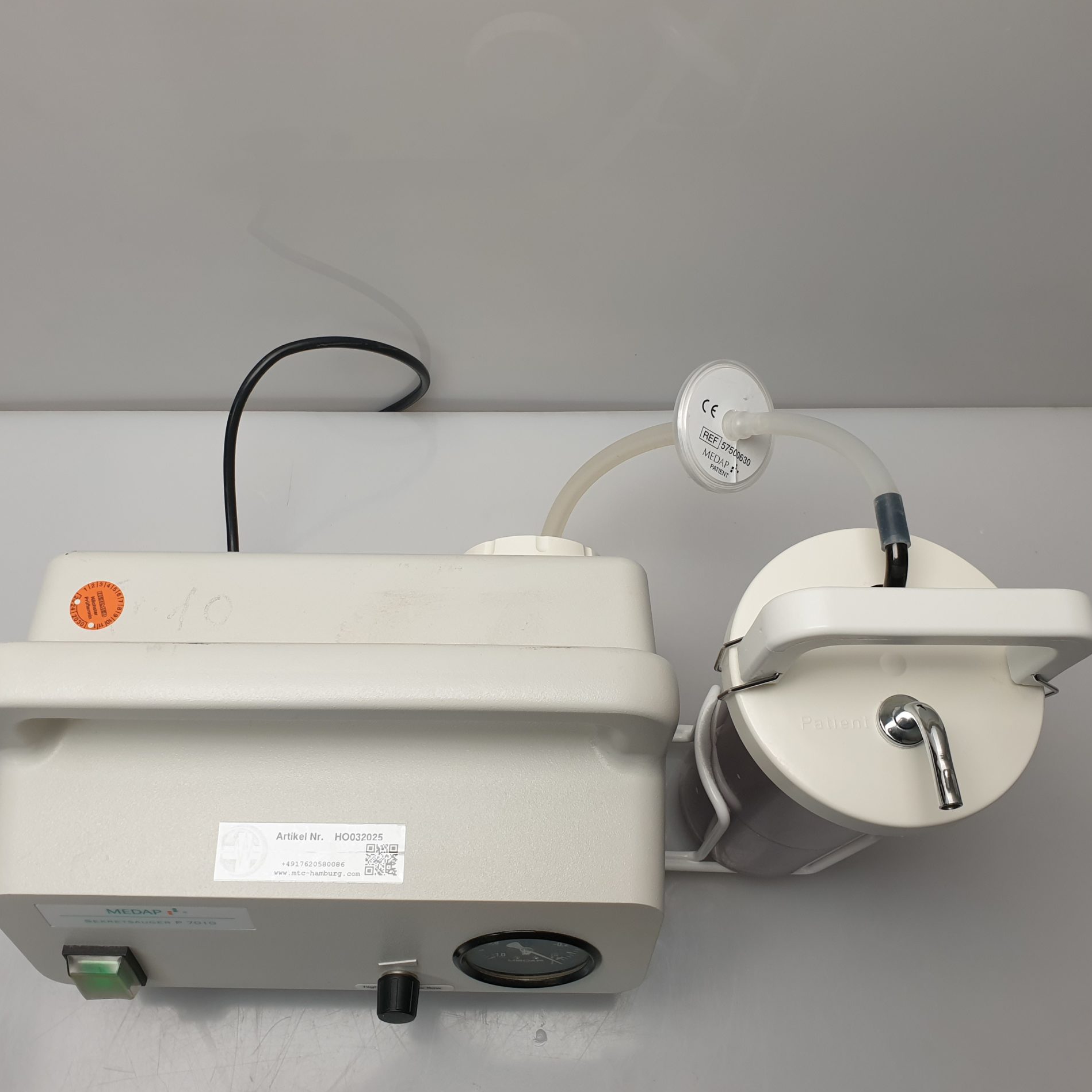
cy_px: 550
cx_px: 506
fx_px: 1106
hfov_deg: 52.5
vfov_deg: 52.5
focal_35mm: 31
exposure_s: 1/100
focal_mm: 4.3
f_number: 2.4
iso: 80
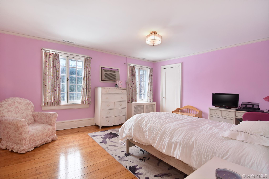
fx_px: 123
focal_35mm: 16
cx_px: 134
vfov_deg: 72.0
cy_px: 90
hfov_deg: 95.0
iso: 640
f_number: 8
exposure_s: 1/40
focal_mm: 11
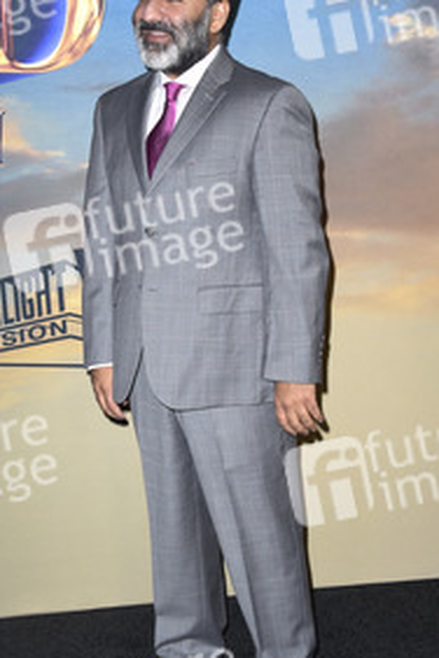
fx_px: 1299
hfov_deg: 19.2
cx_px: 193
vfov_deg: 28.4
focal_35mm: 71
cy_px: 355
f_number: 6.3
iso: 320
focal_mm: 50
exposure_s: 1/250
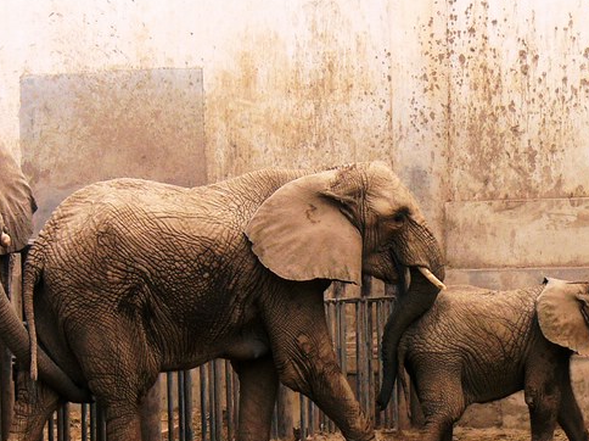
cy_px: 289
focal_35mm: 182
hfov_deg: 10.9
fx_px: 3094
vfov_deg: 8.1
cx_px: 319
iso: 80
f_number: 4
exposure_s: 1/320
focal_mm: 18
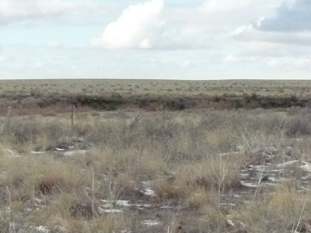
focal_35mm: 120
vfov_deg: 12.3
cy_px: 174
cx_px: 152
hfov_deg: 16.4
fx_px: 1078
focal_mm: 6
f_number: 8
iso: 800
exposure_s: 1/1000
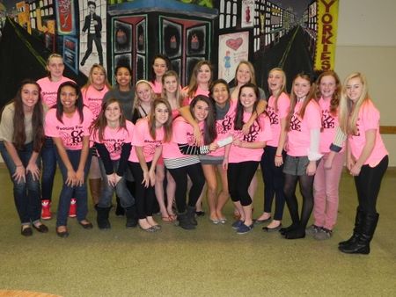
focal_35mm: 33
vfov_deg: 43.0
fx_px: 378
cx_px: 198
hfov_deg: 55.3
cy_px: 148
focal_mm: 5.9
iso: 200
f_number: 2.8
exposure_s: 1/30
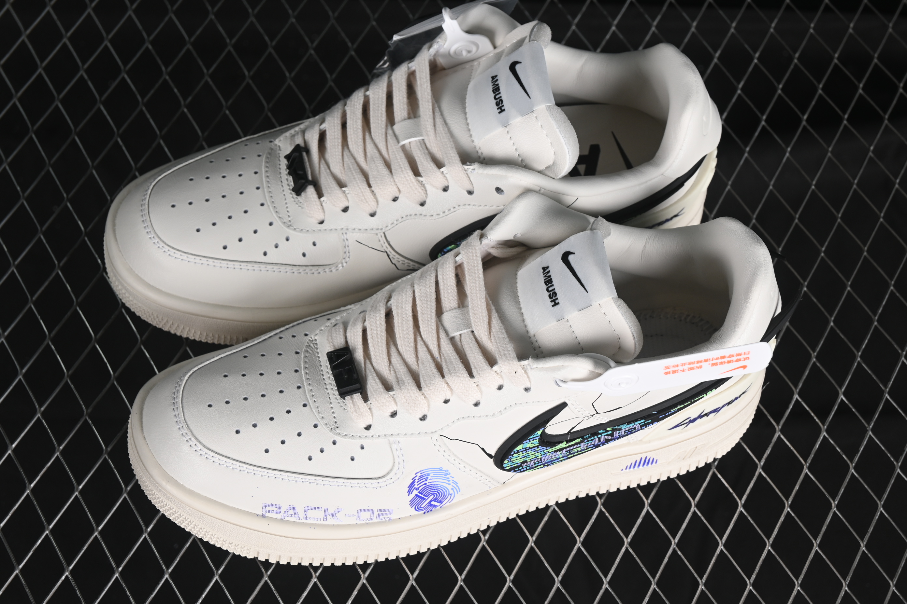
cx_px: 454
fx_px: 1889
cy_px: 302
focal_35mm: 75
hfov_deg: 27.0
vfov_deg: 18.2
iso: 160
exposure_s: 1/80
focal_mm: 50
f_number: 7.1
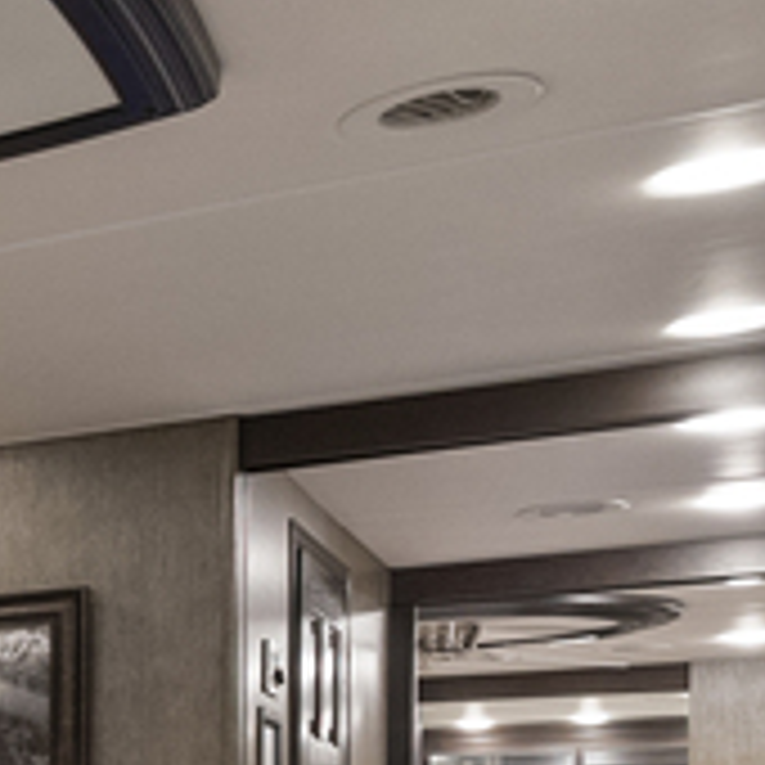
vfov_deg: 19.9
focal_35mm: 80
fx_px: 2000
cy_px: 986
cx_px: -1251
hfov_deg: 13.2
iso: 4000
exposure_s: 1/15
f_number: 4
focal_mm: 16
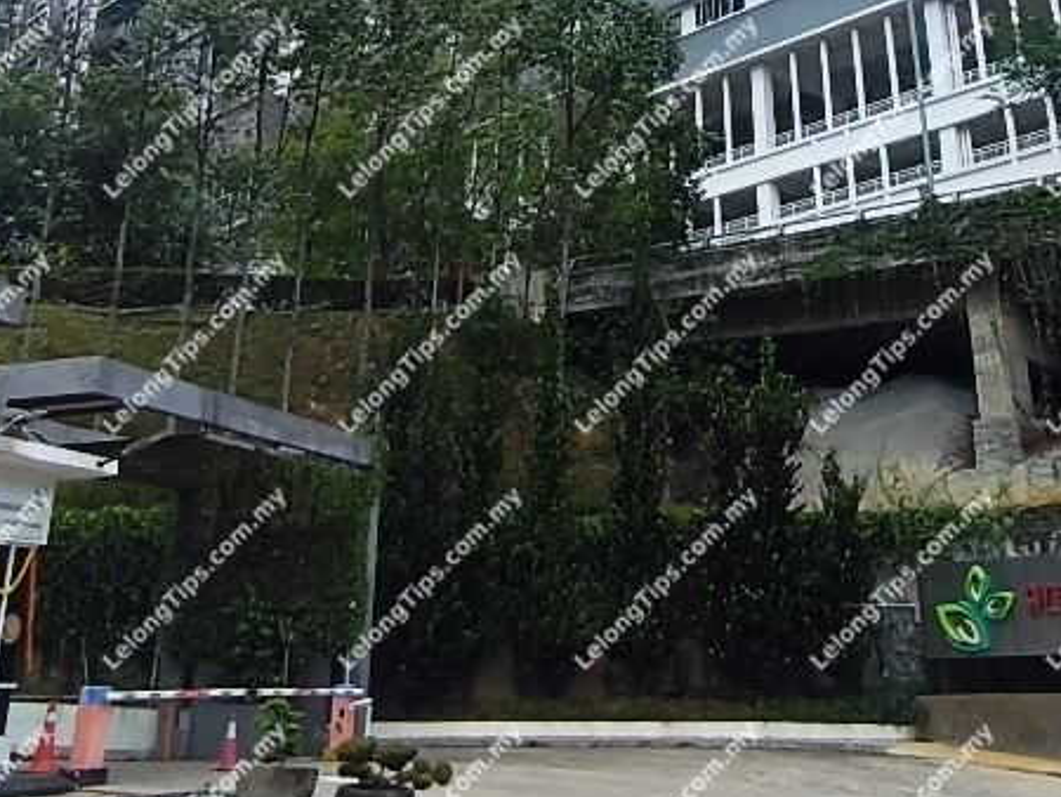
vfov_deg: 30.9
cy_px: -103
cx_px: 818
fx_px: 1257
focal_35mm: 41
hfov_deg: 44.0
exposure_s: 1/2801
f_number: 2.2
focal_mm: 1.65
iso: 50
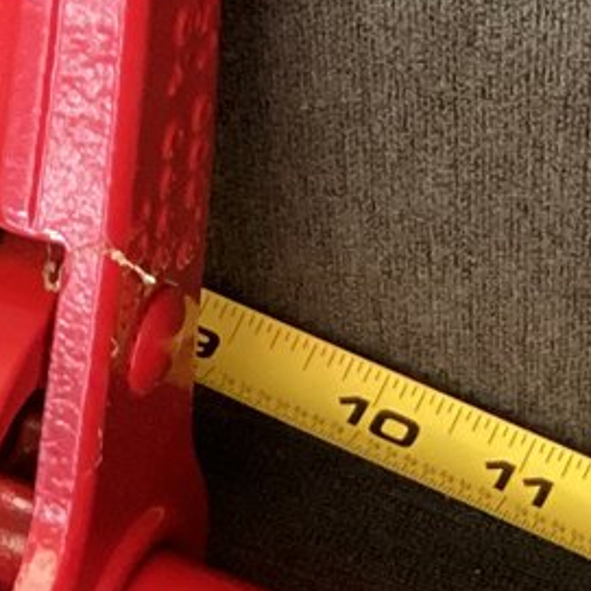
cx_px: 357
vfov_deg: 11.2
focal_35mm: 153
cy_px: 753
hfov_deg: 11.4
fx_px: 2955
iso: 320
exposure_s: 1/50
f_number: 2.4
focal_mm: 3.3
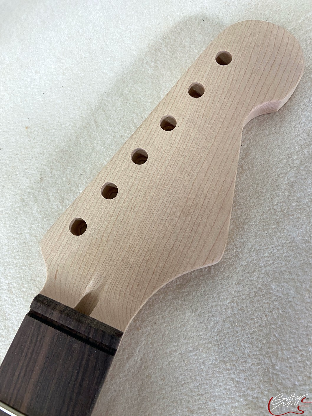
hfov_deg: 53.1
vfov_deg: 67.3
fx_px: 313
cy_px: 208
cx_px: 156
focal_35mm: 26
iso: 125
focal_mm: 4.25
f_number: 1.8
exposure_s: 1/60
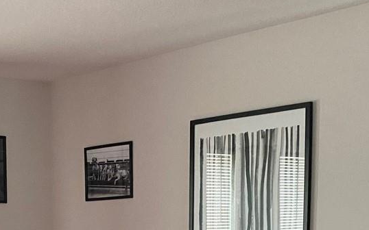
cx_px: 31
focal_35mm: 82
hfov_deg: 24.4
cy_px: 372
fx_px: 824
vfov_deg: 14.5
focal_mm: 4.25
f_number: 1.8
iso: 400
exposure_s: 1/60
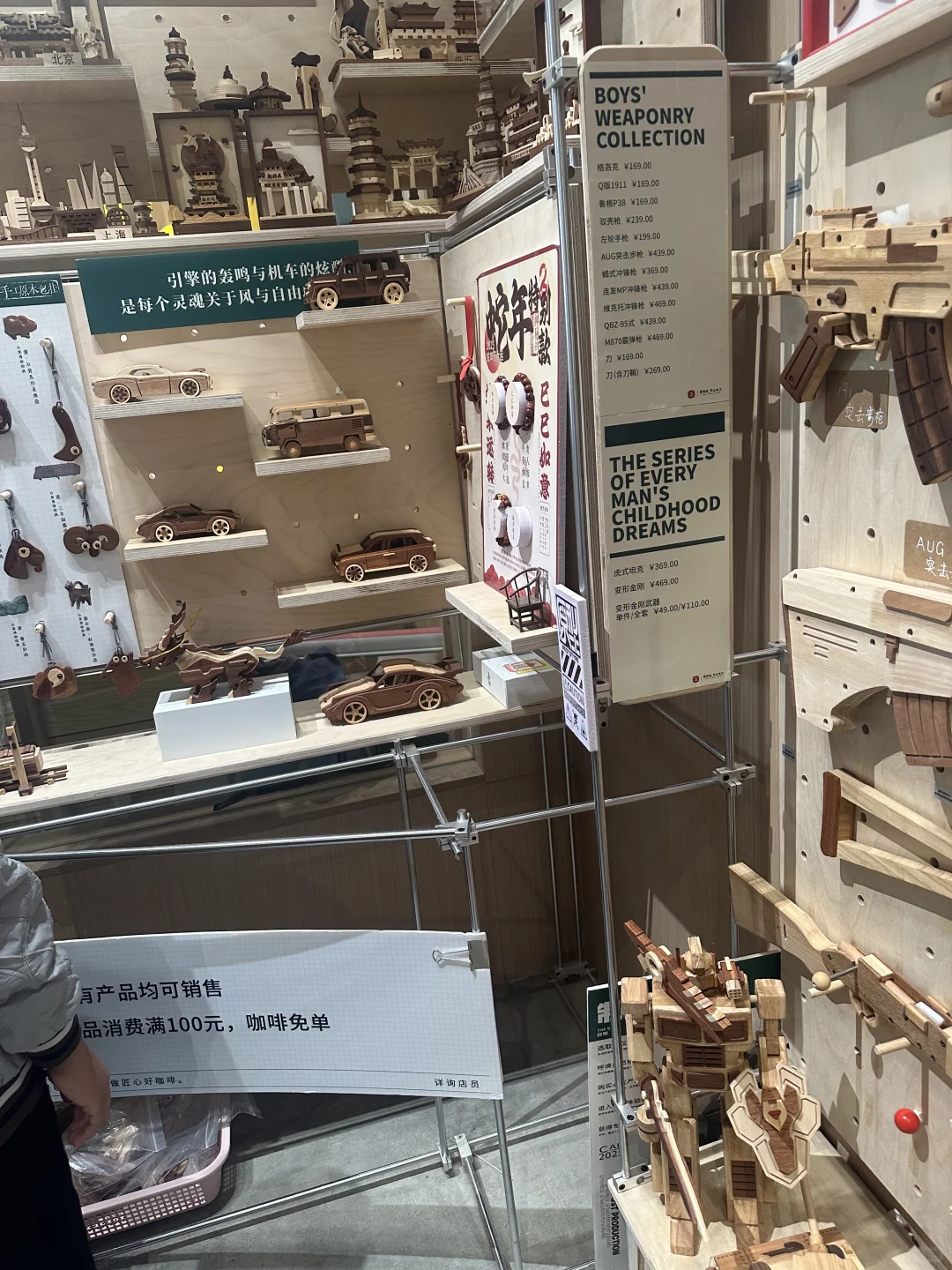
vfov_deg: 71.6
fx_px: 880
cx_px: 476
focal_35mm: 24
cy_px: 635
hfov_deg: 56.8
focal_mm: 6.86
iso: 250
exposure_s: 1/90
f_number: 1.78
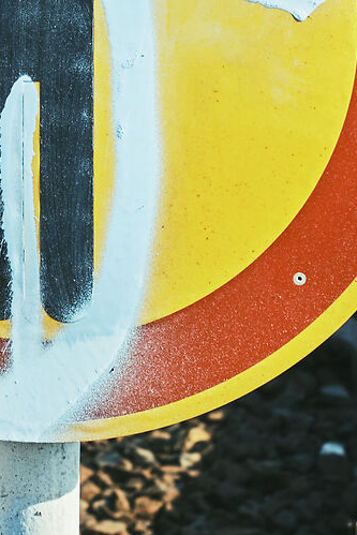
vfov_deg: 7.9
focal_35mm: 255
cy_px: -267
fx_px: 3790
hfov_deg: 5.3
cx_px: -217
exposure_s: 1/105
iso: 200
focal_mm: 35
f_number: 8
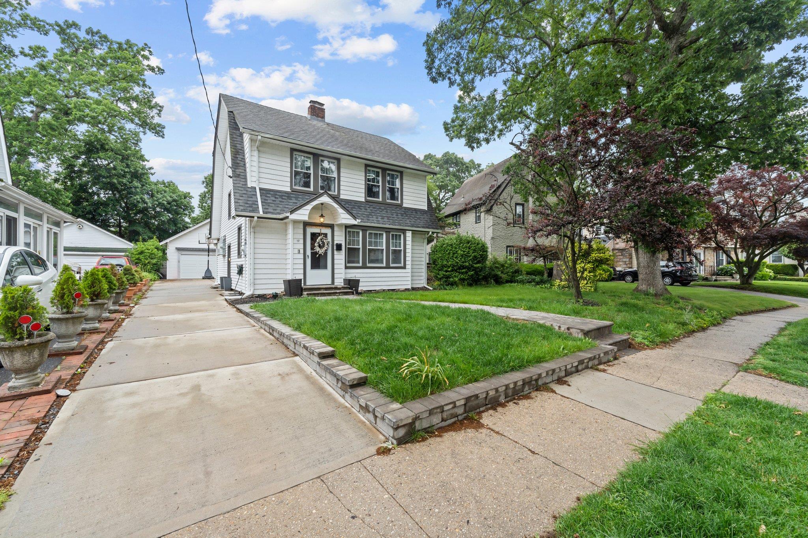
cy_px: 269
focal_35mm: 14
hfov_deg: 104.3
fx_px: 314
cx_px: 404
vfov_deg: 81.2
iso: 800
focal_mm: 14
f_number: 10
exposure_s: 1/250
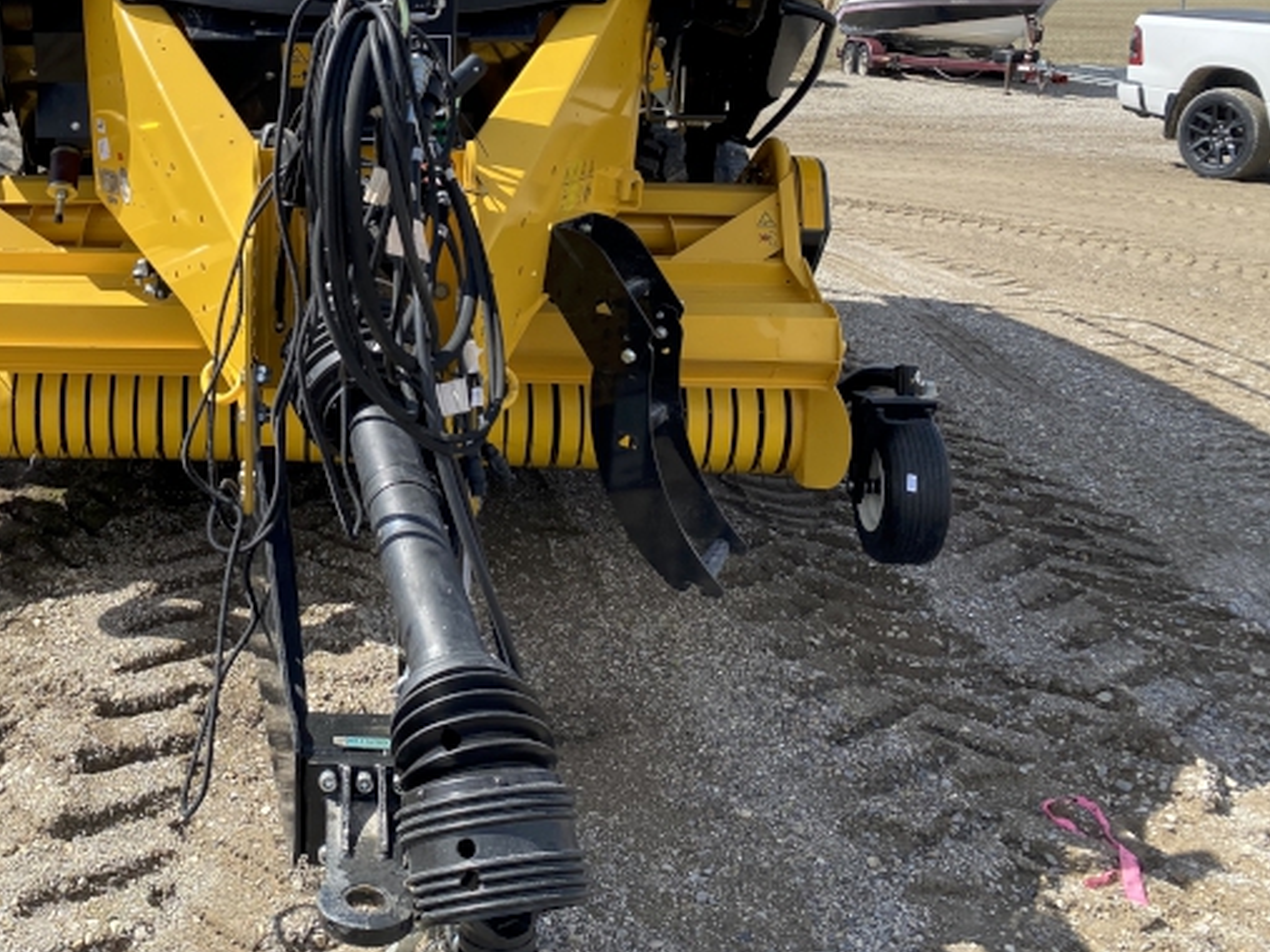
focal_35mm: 41
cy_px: 233
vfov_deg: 34.4
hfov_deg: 44.1
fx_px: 1504
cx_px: 298
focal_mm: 4.25
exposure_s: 1/2268
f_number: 1.8
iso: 32
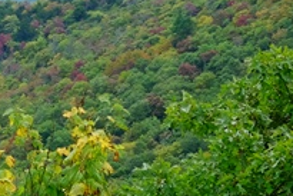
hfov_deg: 10.9
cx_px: -167
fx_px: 1466
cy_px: 50
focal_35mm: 180
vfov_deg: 7.6
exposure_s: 1/210
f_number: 13
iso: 800
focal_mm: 27
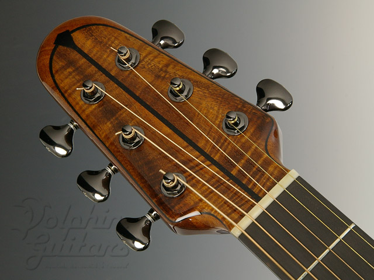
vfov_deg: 10.7
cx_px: 187
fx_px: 1502
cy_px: 140
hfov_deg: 14.2
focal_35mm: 139
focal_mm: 93
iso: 400
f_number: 19
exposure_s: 1
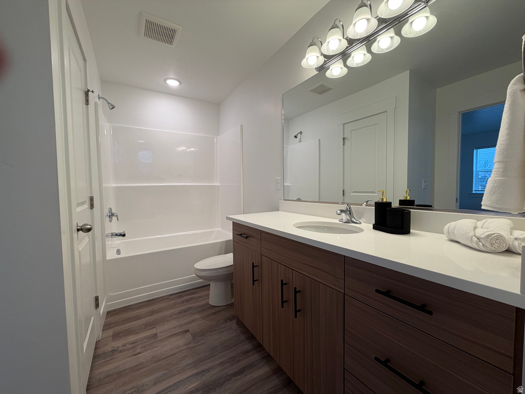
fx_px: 212
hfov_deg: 102.1
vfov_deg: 85.7
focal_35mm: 14
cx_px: 262
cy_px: 197
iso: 100
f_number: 2.2
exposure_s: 1/120
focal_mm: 2.22
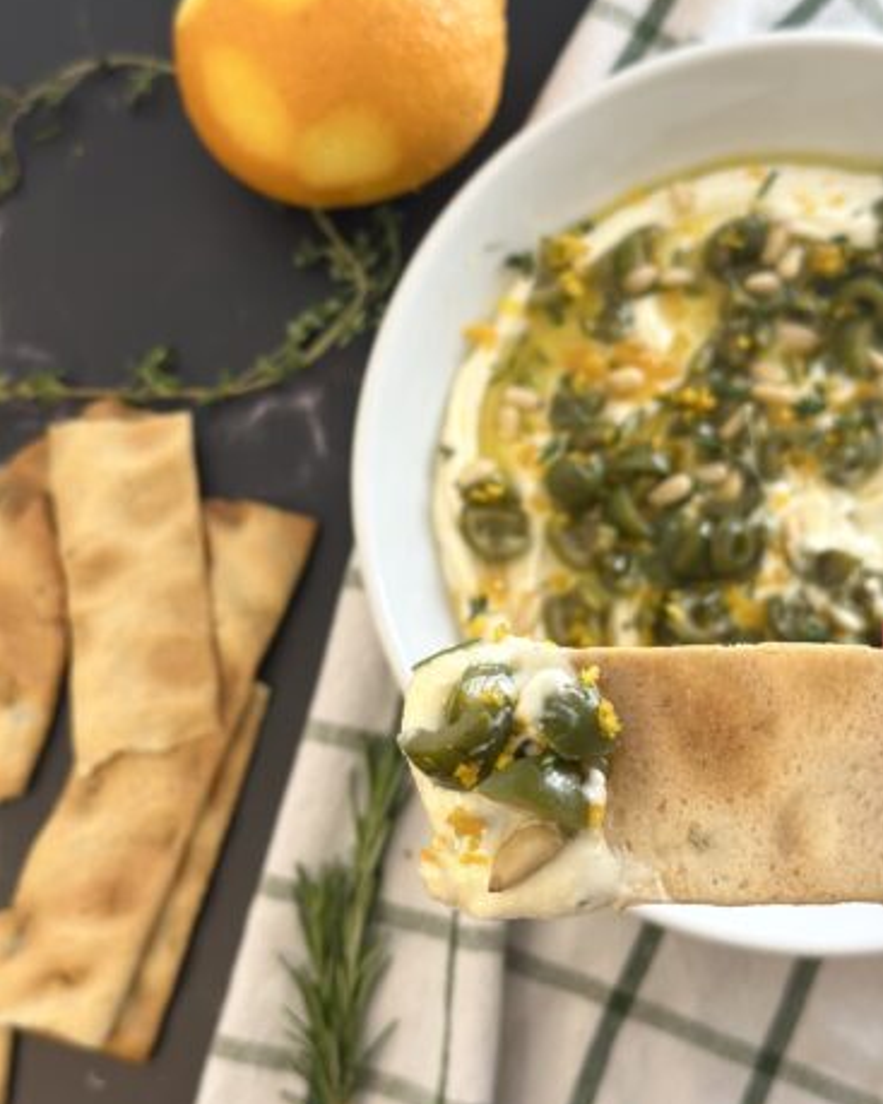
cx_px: 449
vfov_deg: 36.7
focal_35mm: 51
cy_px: 584
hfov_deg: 29.7
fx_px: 1667
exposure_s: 1/121
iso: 80
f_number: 1.78
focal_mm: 6.86
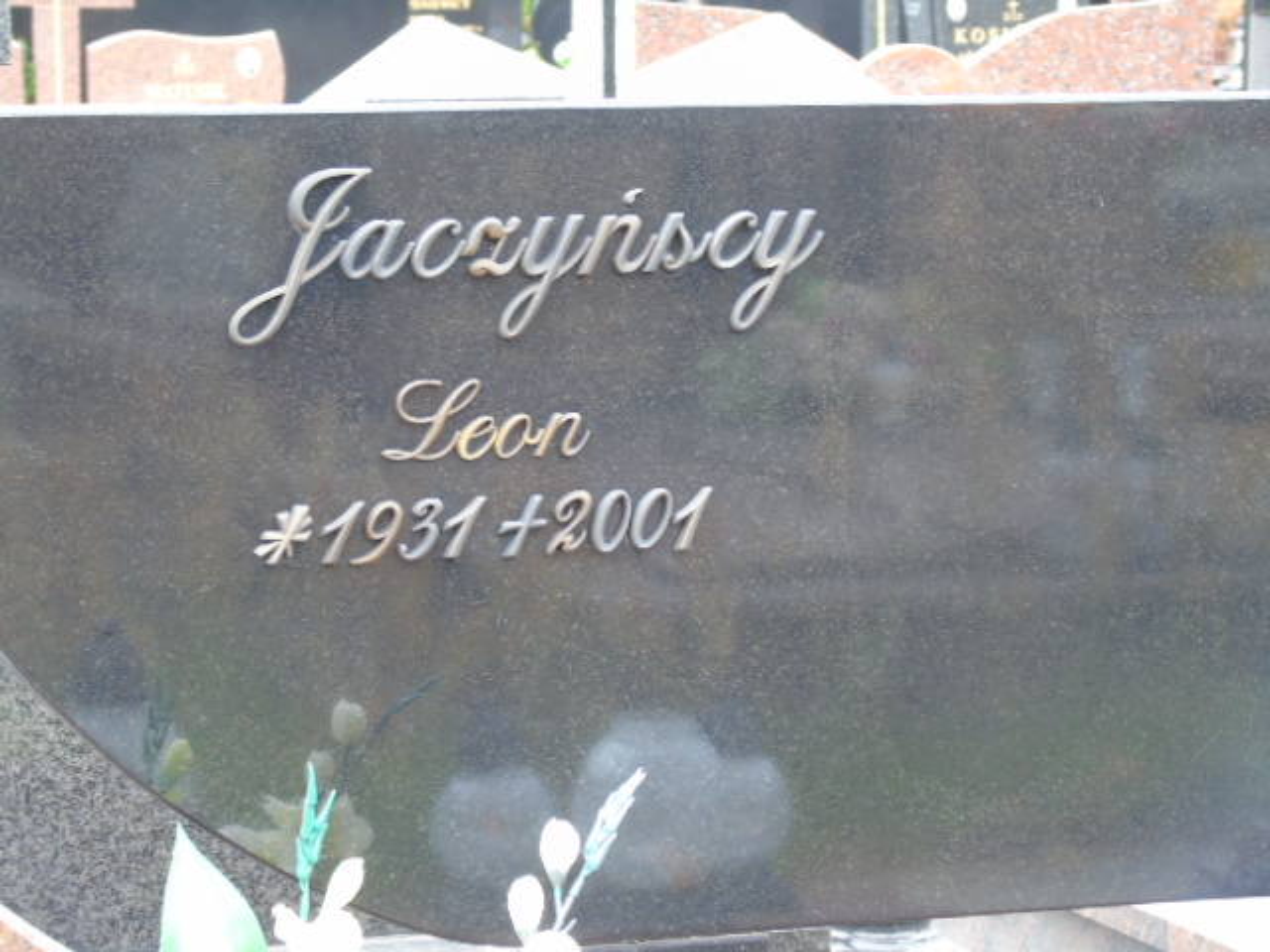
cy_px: 476
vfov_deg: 12.0
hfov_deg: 15.9
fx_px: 4549
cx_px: 635
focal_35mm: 124
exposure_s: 1/30
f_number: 4.6
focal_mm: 22
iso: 200
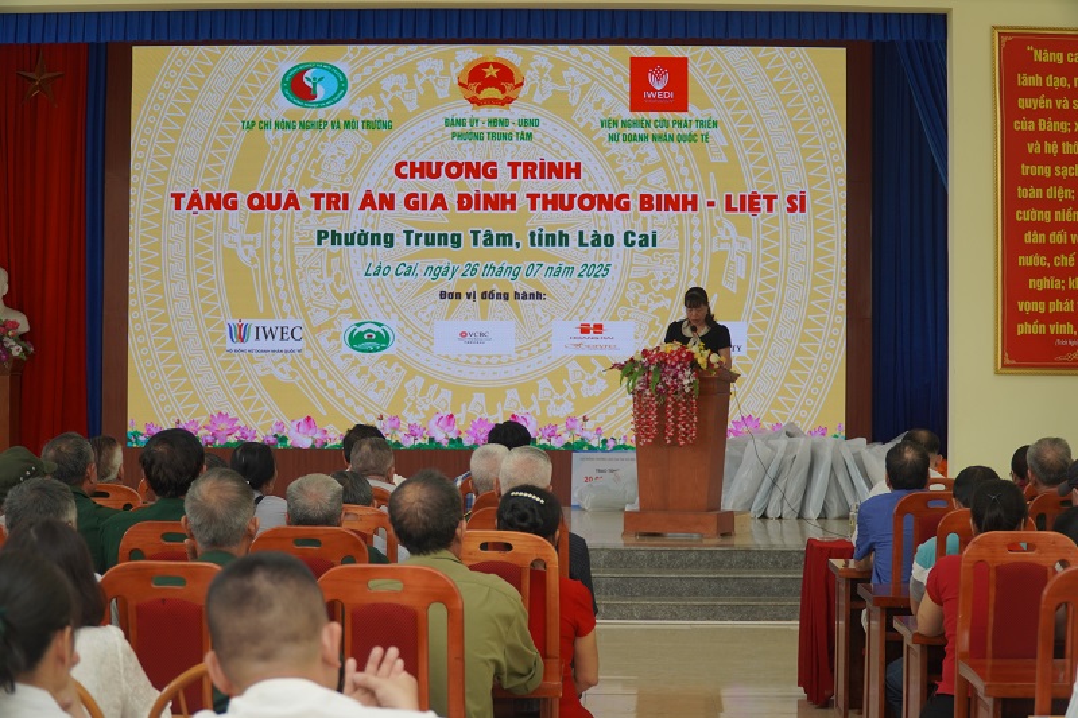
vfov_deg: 20.6
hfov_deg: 30.5
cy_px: 359
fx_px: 1976
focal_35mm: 66
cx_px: 539
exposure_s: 1/160
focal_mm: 44
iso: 200
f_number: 4
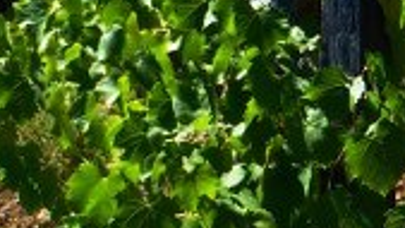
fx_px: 1696
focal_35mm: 158
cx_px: 400
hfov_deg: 13.4
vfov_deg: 7.7
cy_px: 197
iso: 100
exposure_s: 1/640
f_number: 4
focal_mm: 4.3
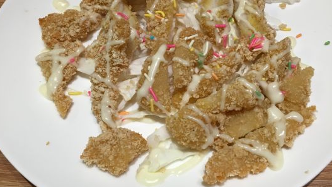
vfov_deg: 28.3
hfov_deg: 48.4
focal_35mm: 42
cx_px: 164
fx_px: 370
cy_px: 75
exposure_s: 1/33
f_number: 2.2
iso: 50
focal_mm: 4.15
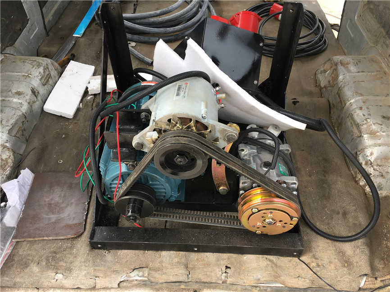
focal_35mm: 29
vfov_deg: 48.2
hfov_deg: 61.7
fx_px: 327
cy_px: 146
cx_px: 195
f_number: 2.2
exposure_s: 1/162
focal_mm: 4.15
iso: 25
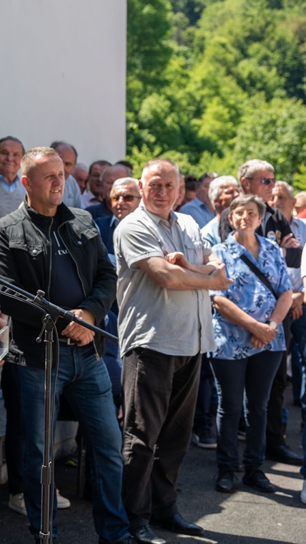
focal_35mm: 82
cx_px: -14
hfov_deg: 14.5
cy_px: 272
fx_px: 1183
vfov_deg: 25.9
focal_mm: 52
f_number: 4
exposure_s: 1/250
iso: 100
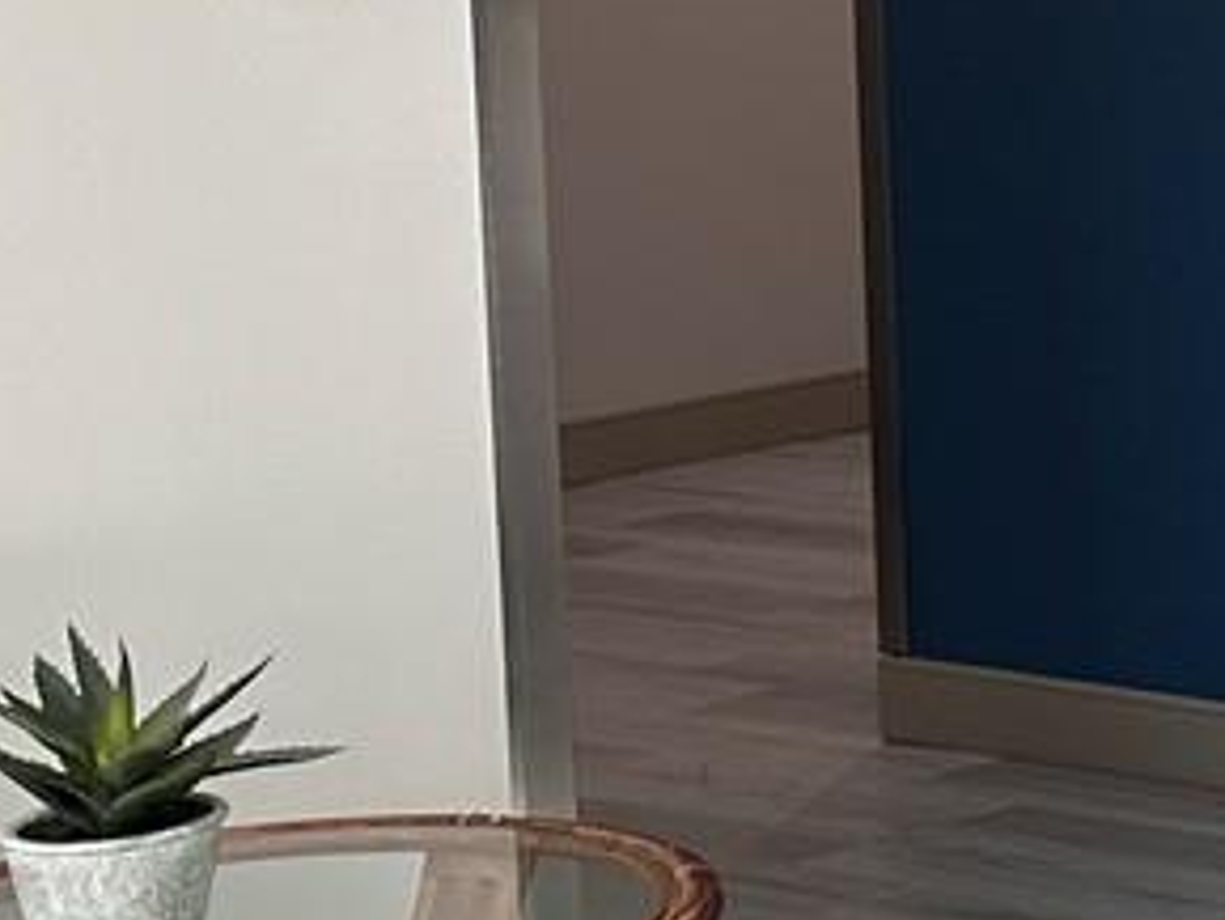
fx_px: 4709
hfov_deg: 11.1
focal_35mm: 133
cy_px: -17
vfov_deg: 11.0
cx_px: 3353
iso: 64
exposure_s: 1/237
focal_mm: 6.86
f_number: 1.78
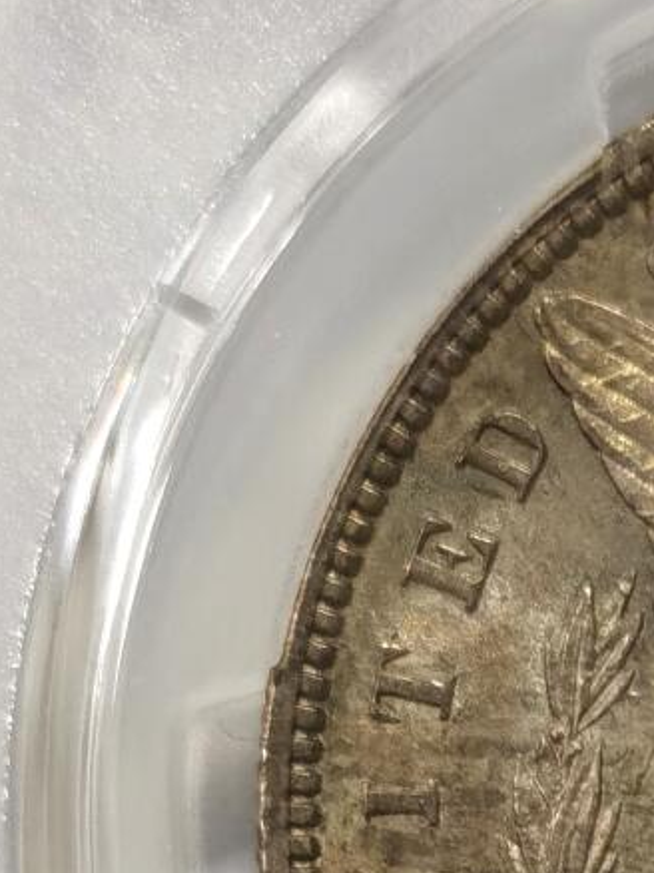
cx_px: 1079
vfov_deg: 8.7
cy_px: 1315
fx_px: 5598
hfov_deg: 6.6
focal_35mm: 222
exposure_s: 1/100
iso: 100
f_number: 16
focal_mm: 5.56
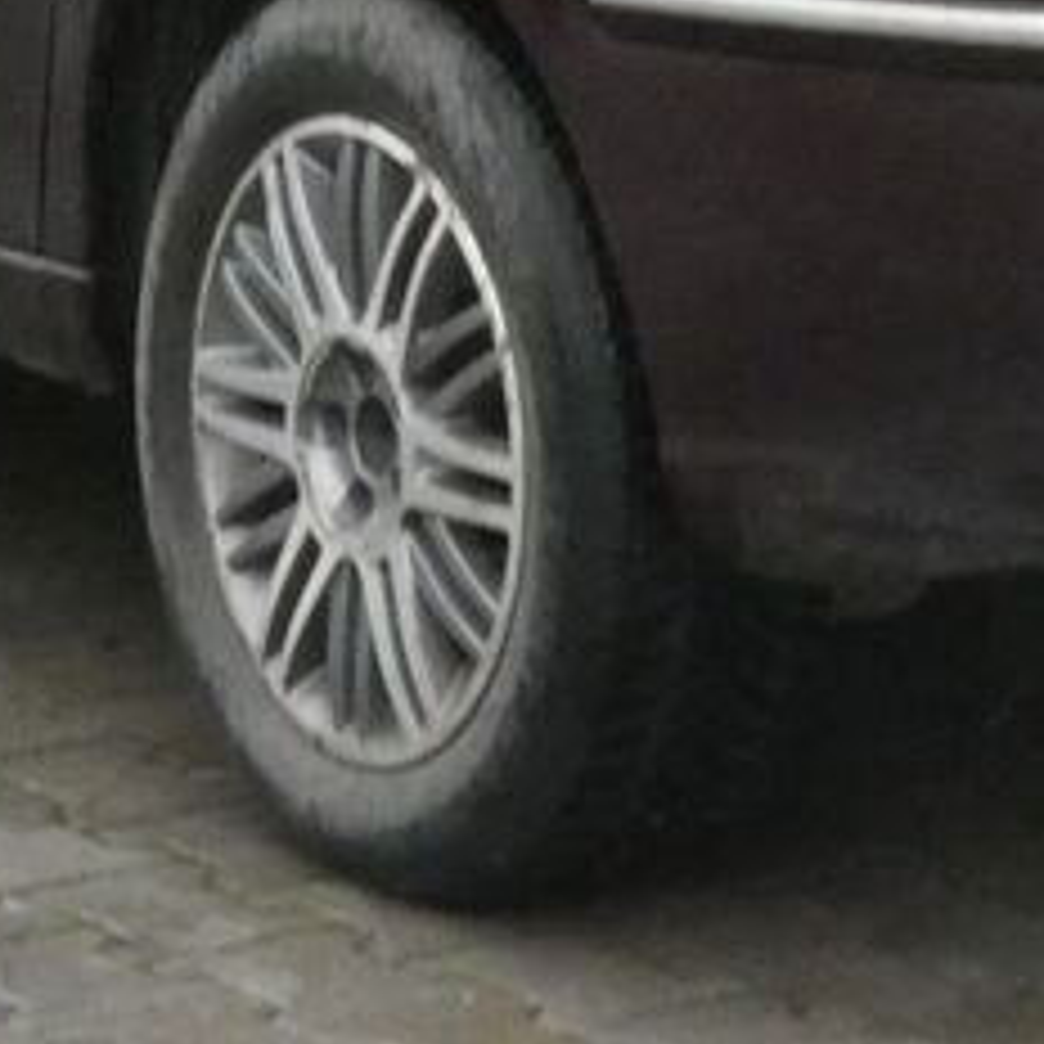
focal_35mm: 238
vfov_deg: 7.2
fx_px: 8121
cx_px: 801
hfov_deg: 7.3
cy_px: -464
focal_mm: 10.8
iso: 1000
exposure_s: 1/80
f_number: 5.6
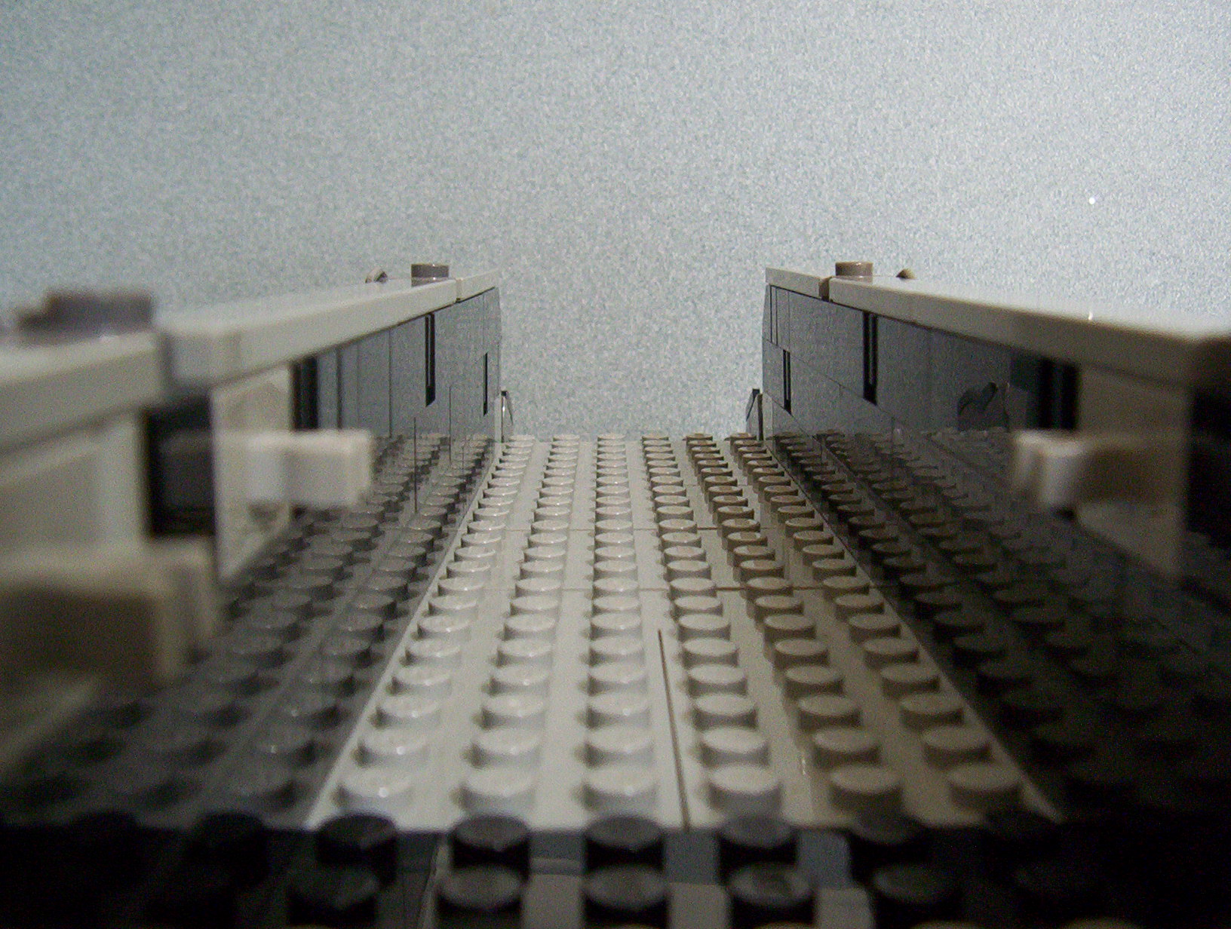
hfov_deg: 47.8
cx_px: 616
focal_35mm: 39
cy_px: 464
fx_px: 1390
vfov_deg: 37.0
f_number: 3.84
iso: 200
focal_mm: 5.26
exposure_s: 1/13.1
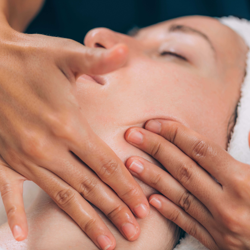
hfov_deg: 13.0
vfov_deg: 13.0
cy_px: 125
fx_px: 1095
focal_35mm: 134
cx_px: 132
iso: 100
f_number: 3
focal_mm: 105
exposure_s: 1/160
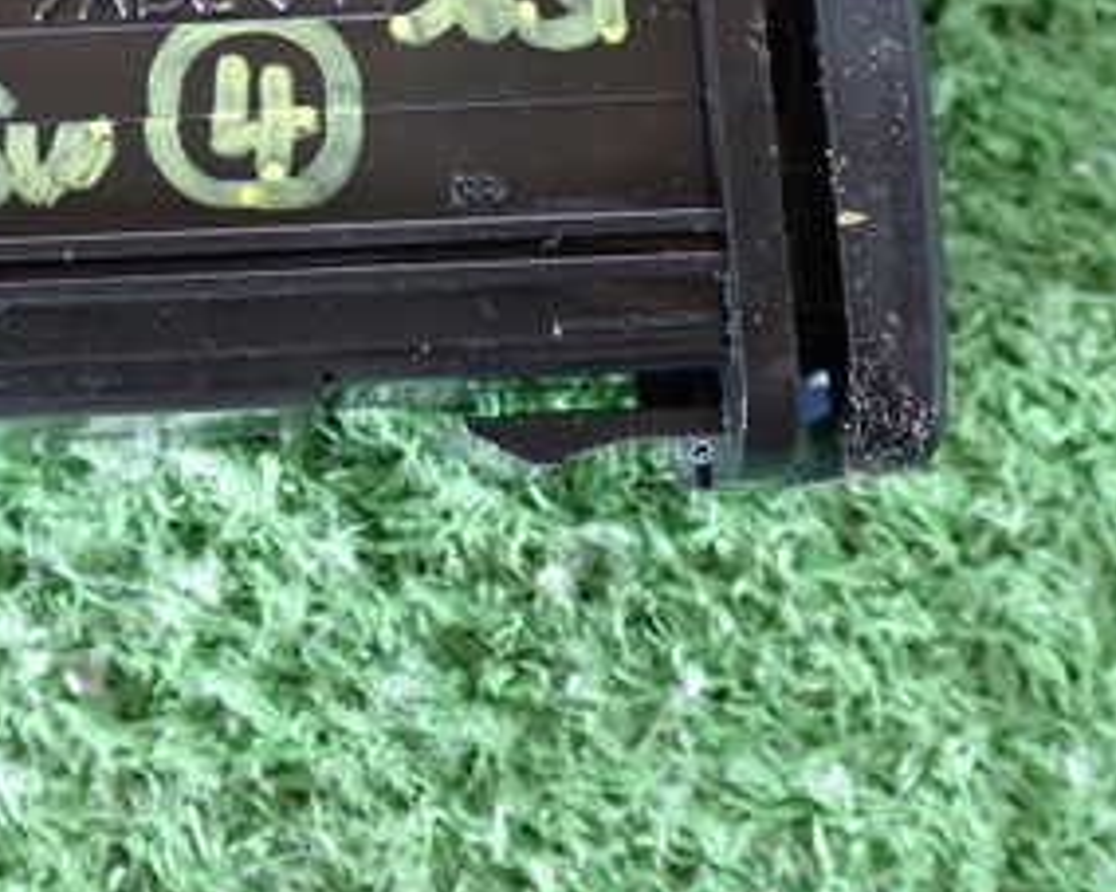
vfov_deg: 22.7
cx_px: 263
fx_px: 2179
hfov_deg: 28.3
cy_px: 118
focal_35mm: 66
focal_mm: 5.79
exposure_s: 1/30
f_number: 2.4
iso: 640
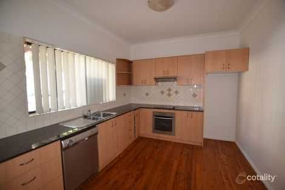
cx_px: 142
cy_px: 95
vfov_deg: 72.0
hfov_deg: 95.0
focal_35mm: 16
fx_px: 131
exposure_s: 1/60
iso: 720
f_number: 3.5
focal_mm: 11
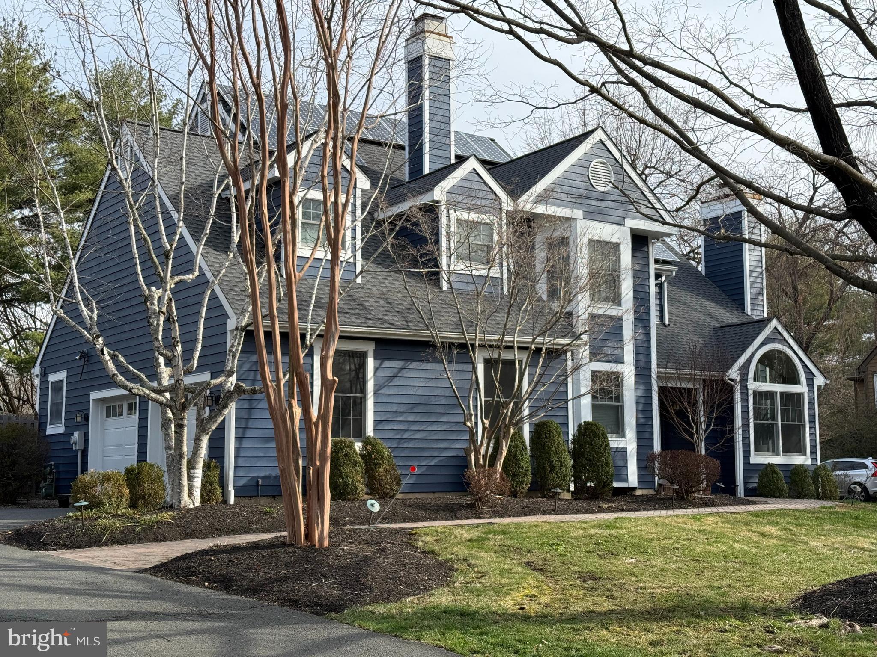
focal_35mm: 48
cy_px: 328
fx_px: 1216
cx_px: 438
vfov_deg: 30.3
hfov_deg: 39.7
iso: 64
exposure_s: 1/1883
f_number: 1.78
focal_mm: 6.76
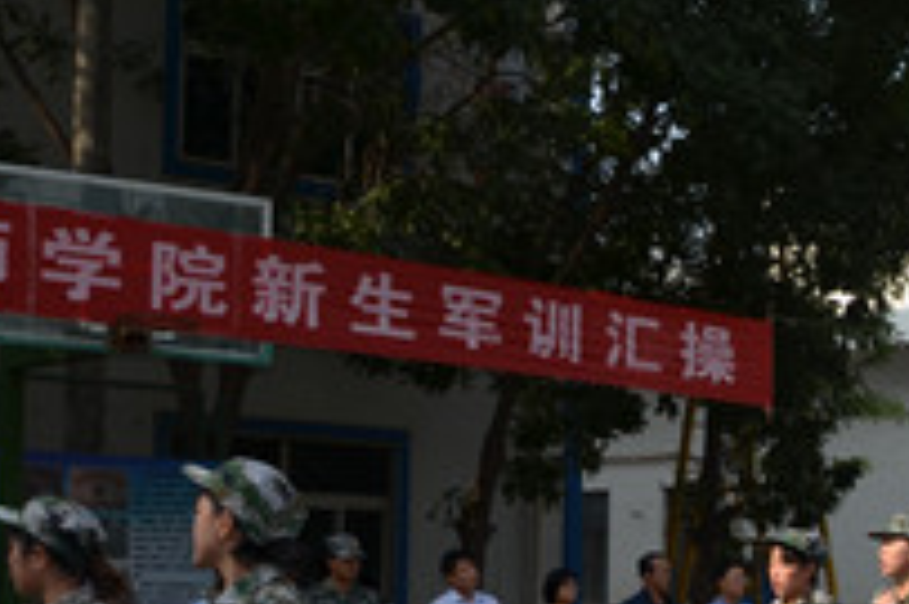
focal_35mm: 85
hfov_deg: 21.3
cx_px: 1227
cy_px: 584
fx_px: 2144
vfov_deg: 15.8
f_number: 8
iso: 100
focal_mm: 18
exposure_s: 1/250
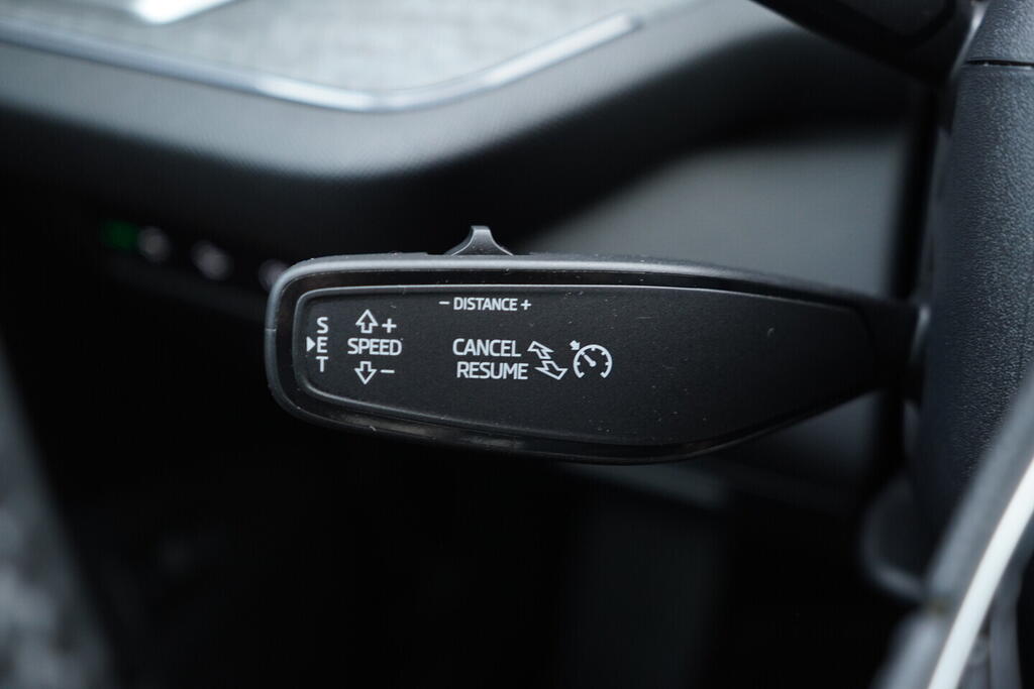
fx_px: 1034
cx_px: 517
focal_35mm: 36
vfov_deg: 36.9
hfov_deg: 53.1
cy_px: 344
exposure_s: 1/40
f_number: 2.8
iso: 500
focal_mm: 24
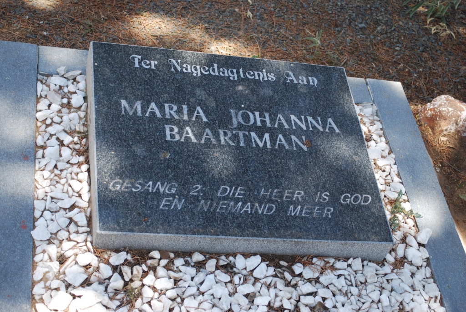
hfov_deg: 31.9
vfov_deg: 21.6
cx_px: 233
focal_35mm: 63
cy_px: 156
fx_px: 816
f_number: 5.6
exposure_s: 1/125
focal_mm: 42
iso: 125
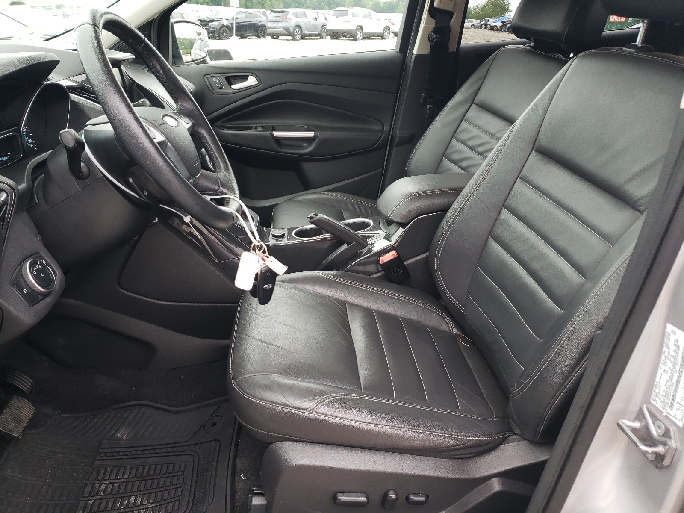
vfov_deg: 53.1
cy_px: 256
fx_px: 514
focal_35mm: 26
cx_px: 342
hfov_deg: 67.3
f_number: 1.5
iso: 54
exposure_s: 1/60.2
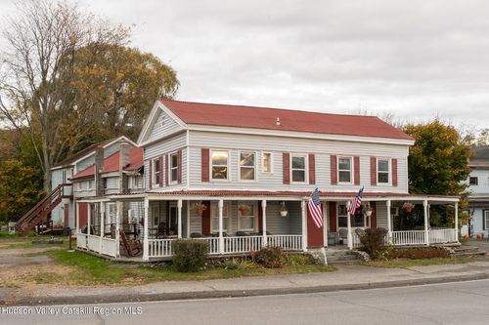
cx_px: 244
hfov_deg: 47.4
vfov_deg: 32.6
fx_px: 557
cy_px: 162
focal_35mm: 41
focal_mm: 41
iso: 400
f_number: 16
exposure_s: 1/5
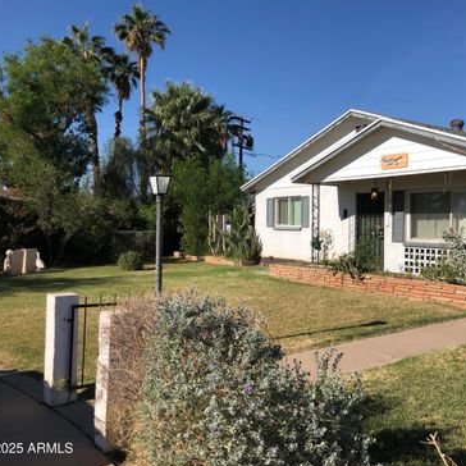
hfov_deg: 47.6
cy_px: 230
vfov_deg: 48.4
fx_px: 518
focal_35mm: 34
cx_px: 312
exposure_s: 1/2667
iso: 20
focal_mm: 4
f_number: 1.8
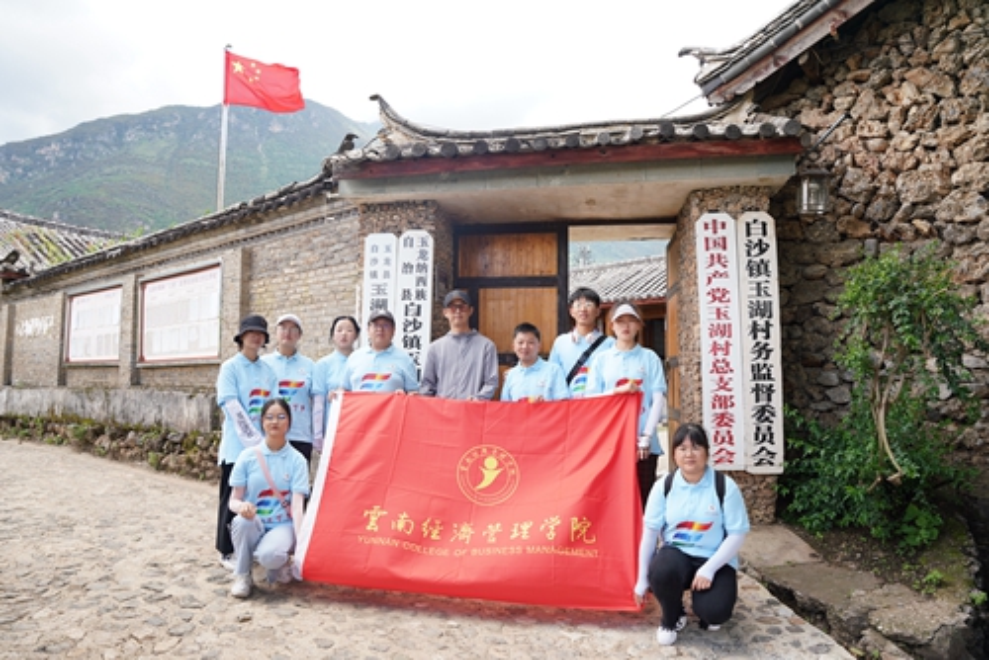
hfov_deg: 73.7
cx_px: 494
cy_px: 330
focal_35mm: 24
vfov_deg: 53.2
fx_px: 660
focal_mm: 24
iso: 160
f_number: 4.5
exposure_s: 1/160
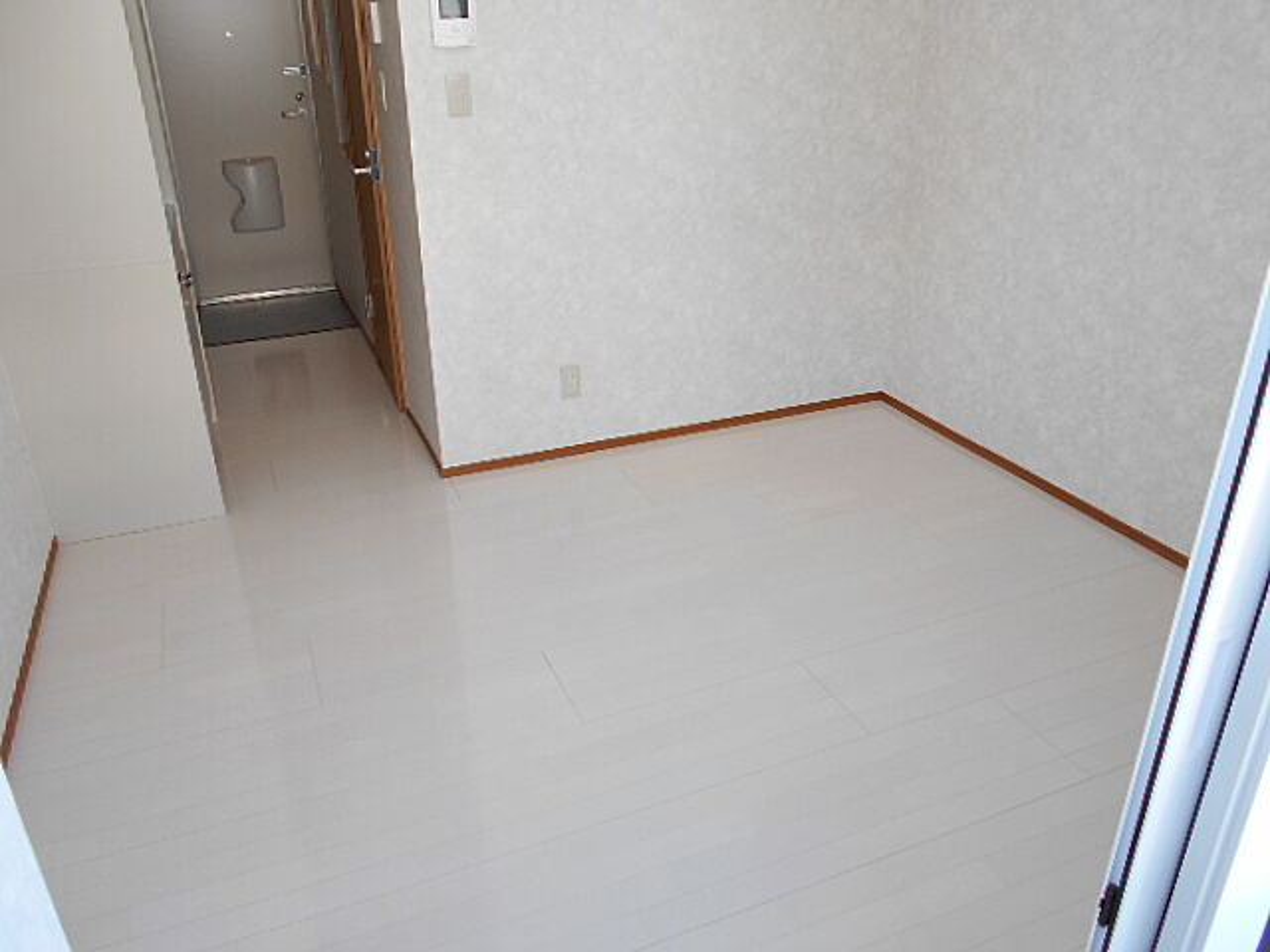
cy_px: 476
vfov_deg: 53.1
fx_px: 954
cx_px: 635
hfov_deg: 67.3
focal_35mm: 26
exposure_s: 1/40
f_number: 3.2
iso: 80
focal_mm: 4.6
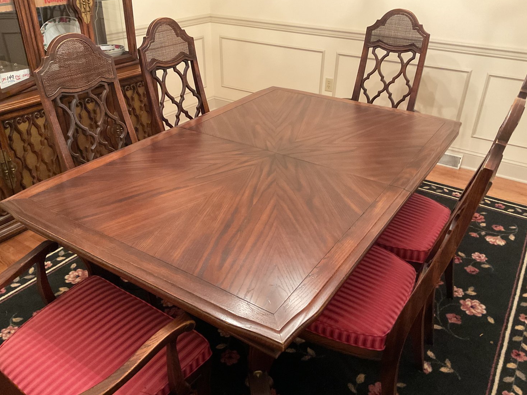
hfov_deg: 60.0
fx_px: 457
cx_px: 260
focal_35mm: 30
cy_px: 200
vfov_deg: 46.8
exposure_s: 1/40
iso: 320
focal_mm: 3
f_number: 1.8
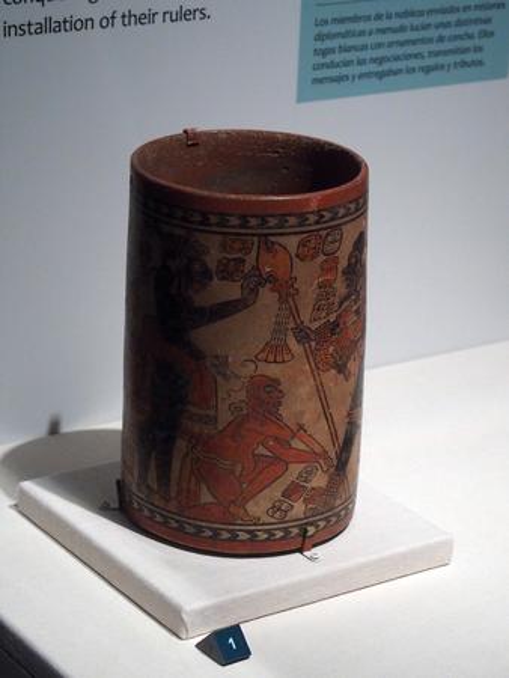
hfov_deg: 16.1
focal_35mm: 92
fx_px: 1802
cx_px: 254
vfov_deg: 21.3
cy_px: 339
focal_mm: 19.6
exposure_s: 1/40
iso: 800
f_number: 2.8
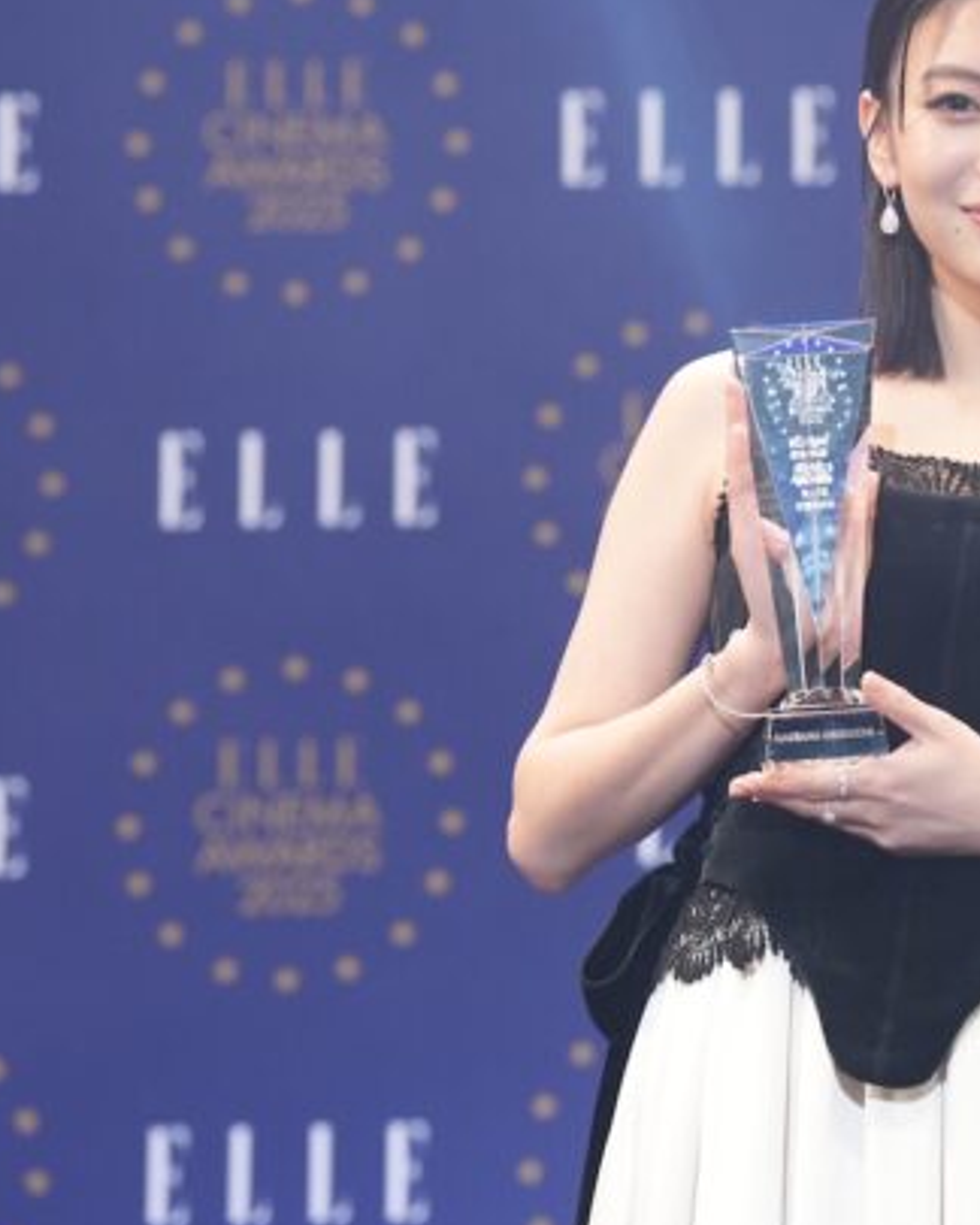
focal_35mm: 266
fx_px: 9644
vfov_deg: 7.3
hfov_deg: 5.8
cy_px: 532
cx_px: 974
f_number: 4
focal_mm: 147
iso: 1600
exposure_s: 1/200
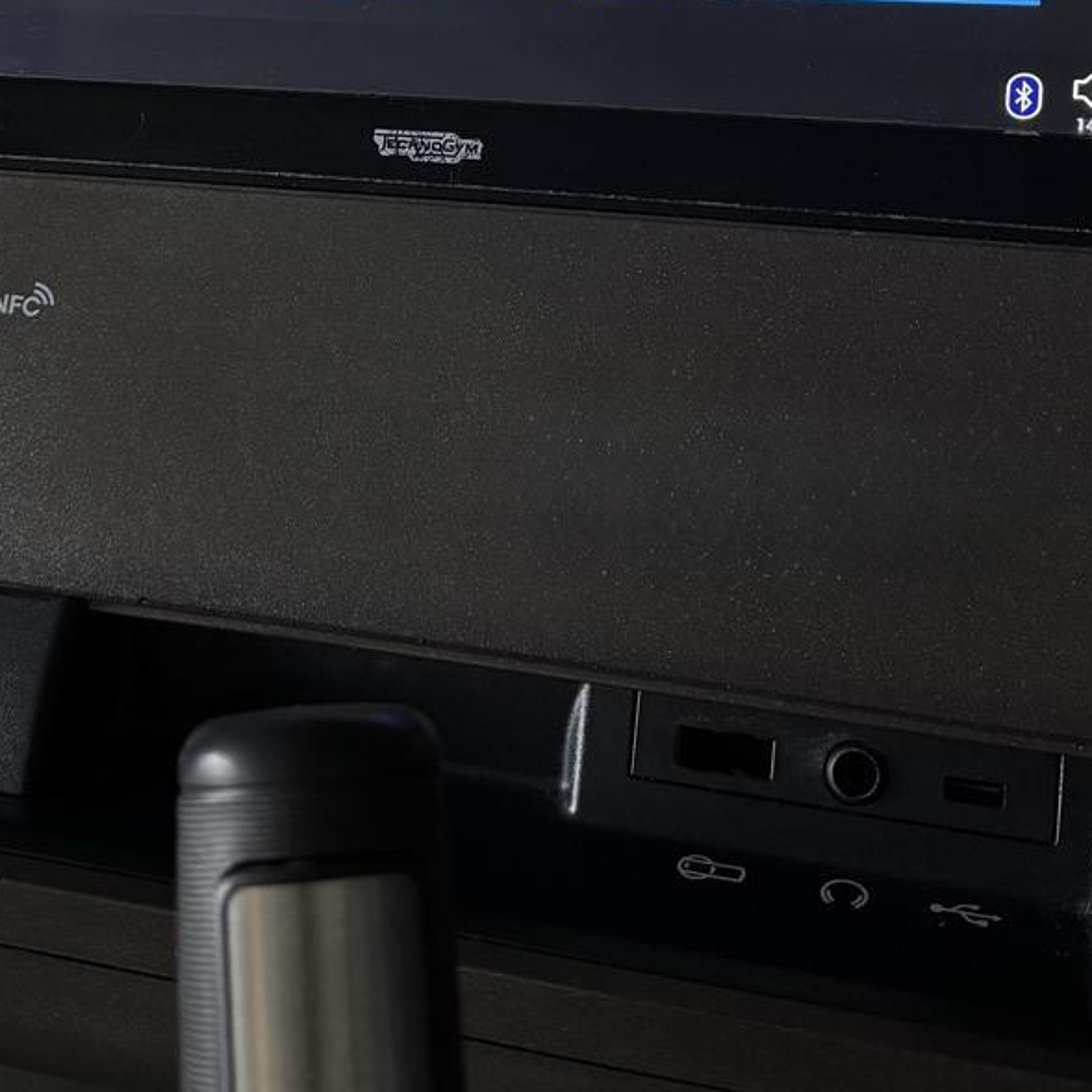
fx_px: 1927
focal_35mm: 54
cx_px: 453
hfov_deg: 31.6
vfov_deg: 30.2
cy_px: 95
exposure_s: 1/60
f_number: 1.78
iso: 640
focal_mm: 6.76
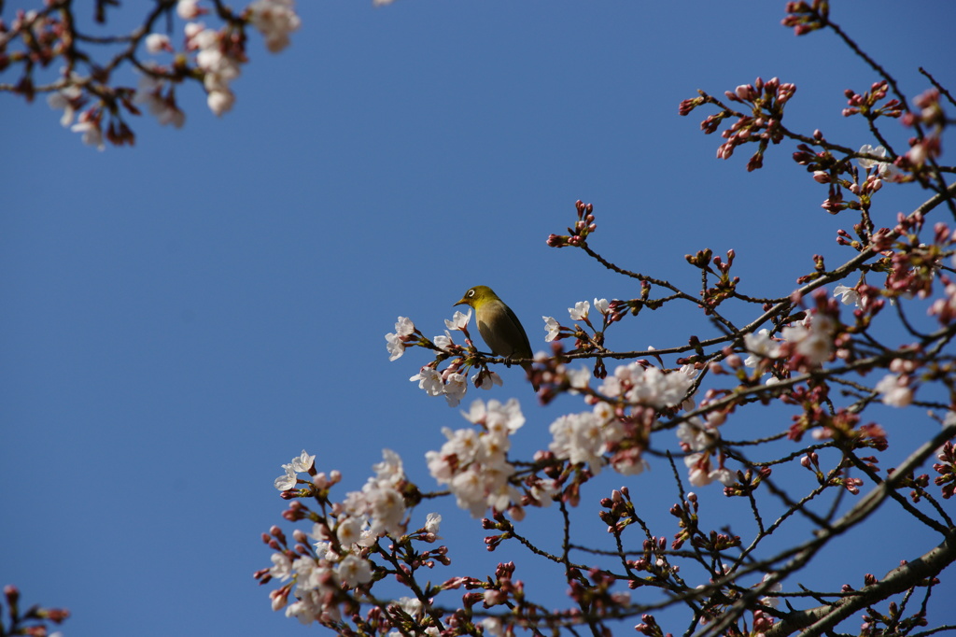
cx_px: 478
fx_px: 5309
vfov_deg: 6.9
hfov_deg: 10.3
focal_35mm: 200
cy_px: 318
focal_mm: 200
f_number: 7.1
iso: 200
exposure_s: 1/1250
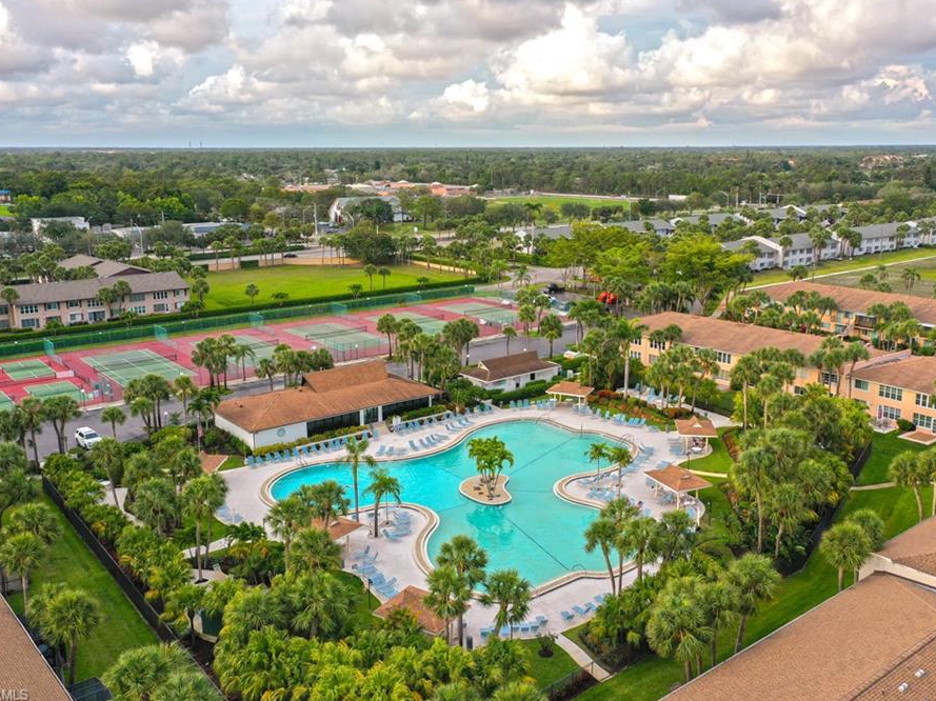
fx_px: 838
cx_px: 494
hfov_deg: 58.3
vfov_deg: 45.4
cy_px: 346
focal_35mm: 31
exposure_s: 1/200
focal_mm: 10.26
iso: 100
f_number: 4.5
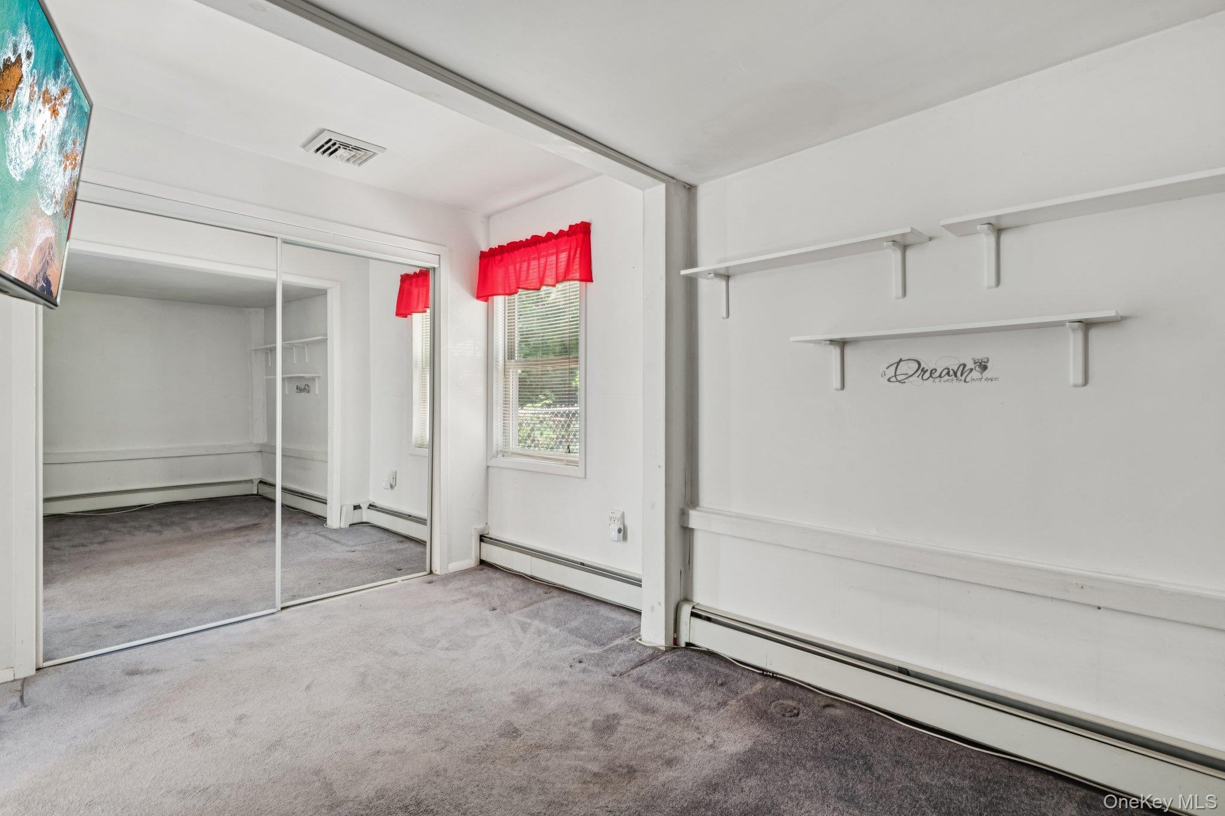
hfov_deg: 93.3
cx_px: 612
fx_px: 578
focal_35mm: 17
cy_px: 408
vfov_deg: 70.4
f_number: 8
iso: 250
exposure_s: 1/3.33
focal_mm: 17
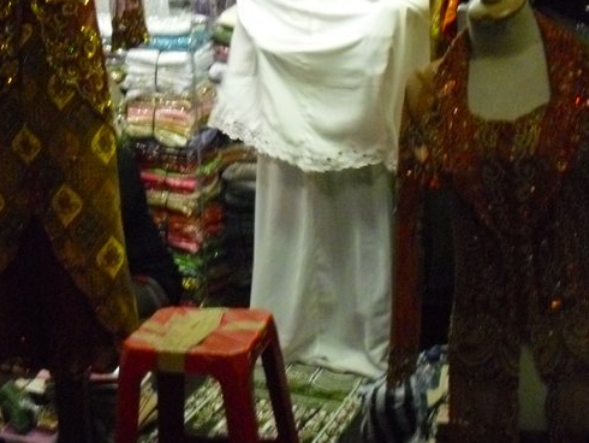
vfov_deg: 23.4
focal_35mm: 62
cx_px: 198
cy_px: 98
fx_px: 1055
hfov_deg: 31.0
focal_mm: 6.2
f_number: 2.8
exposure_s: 1/30
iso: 800
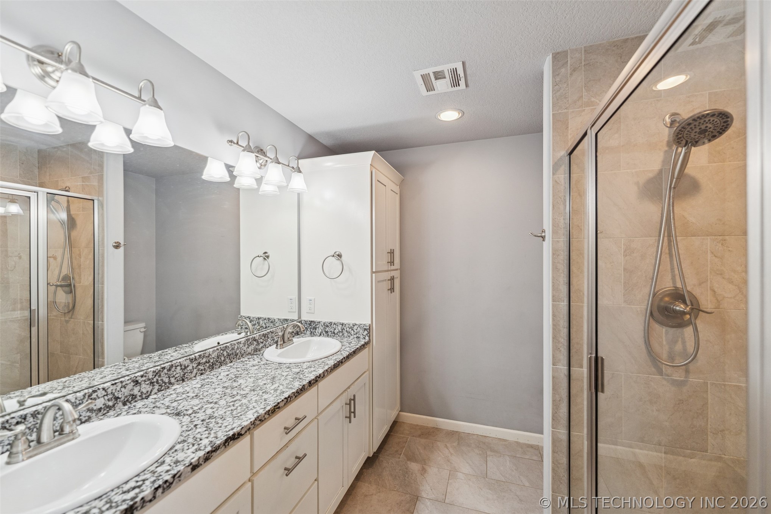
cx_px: 386
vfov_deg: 81.2
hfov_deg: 104.3
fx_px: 300
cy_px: 257
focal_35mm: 14
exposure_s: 1/500
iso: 400
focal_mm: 14
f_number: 2.8
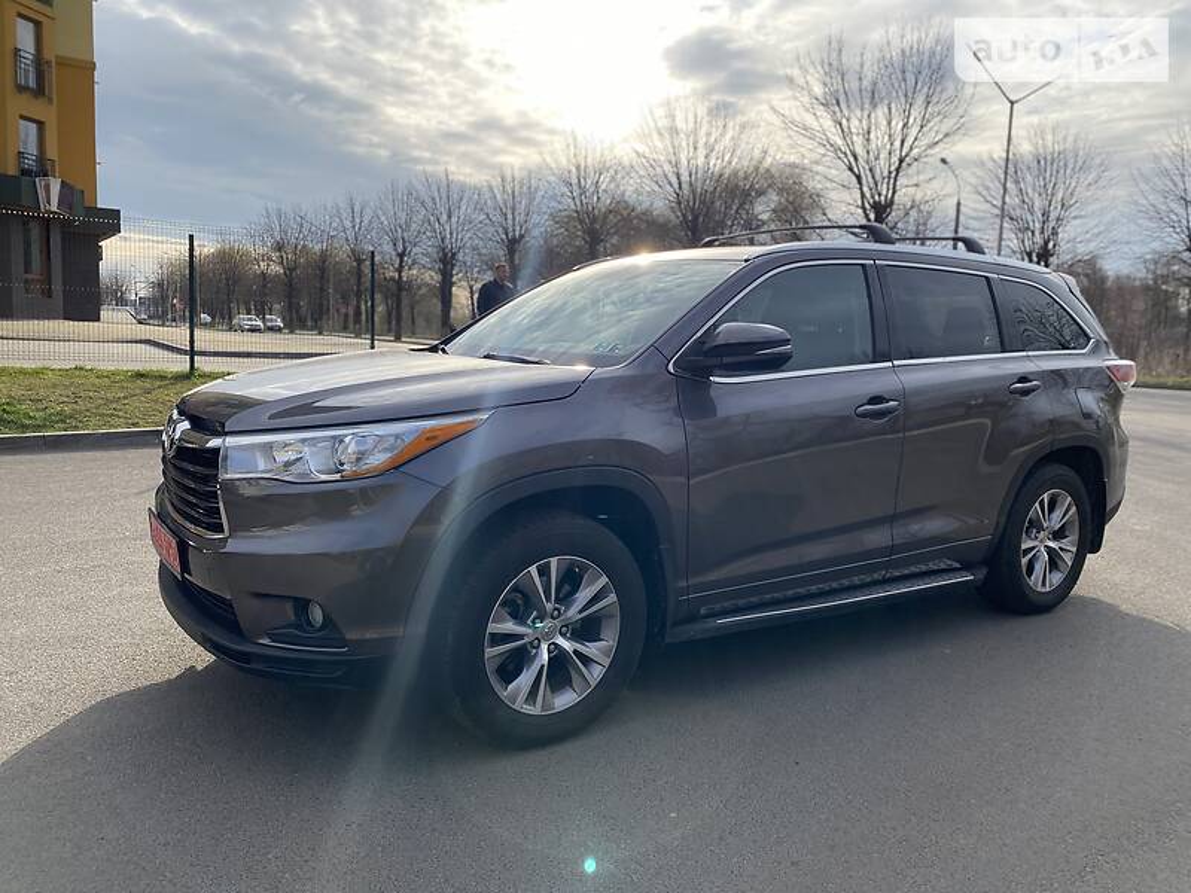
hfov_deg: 67.3
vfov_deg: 53.1
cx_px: 596
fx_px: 895
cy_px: 446
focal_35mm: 26
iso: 32
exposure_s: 1/2519
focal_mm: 4.2
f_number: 1.8
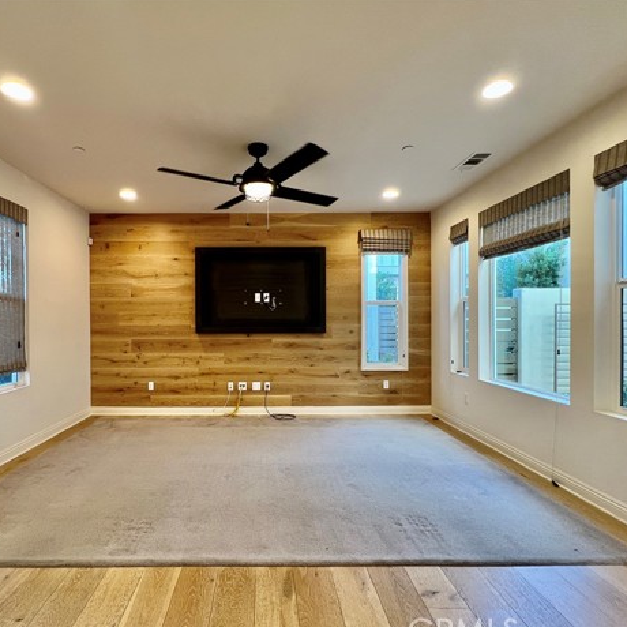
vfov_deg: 87.4
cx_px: 247
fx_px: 328
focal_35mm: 16
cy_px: 323
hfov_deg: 86.2
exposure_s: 1/60
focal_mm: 1.57
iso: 125
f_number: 1.8
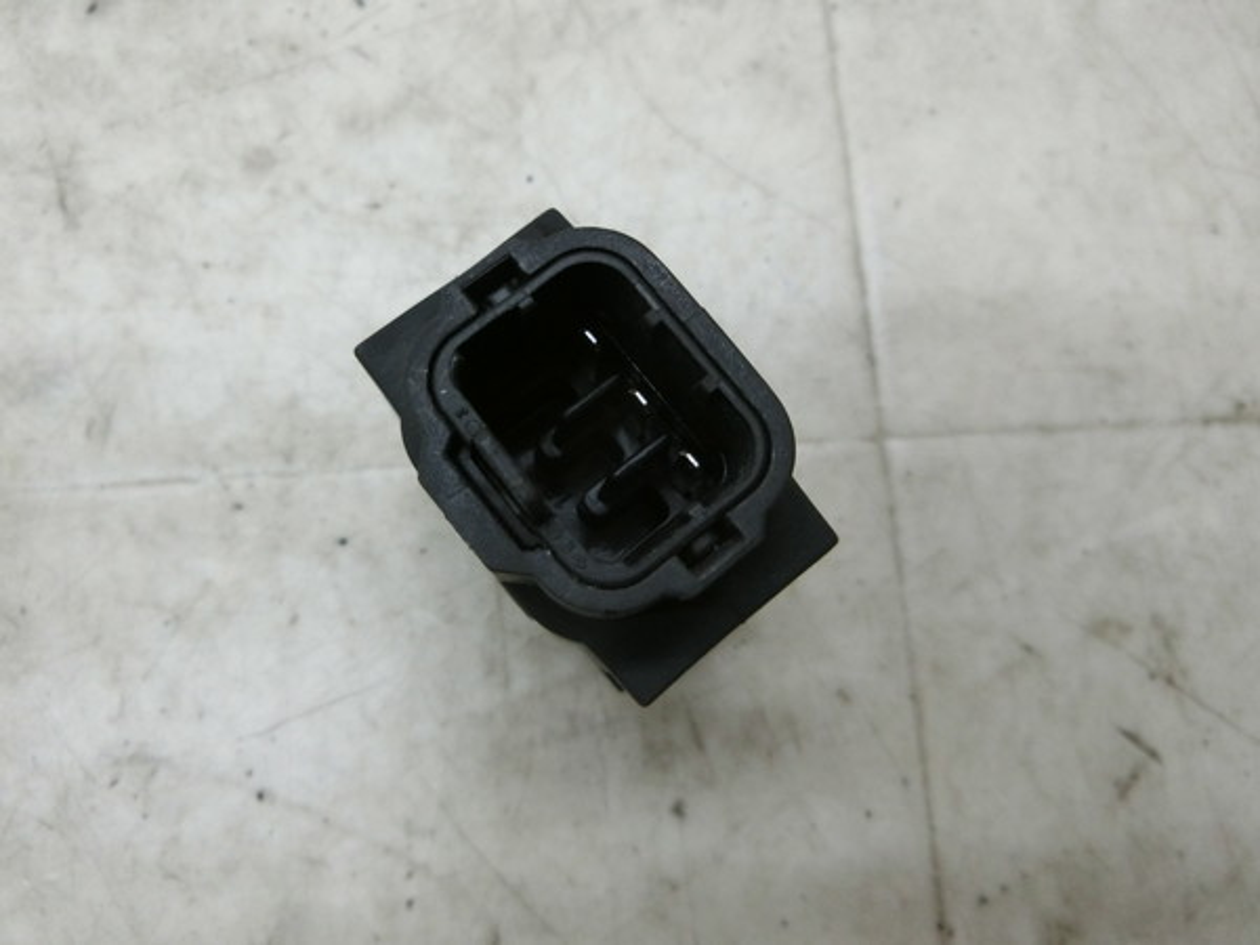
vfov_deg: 54.9
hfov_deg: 69.4
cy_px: 472
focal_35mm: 25
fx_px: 910
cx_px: 630
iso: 400
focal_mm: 4.5
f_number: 3.5
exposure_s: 1/100
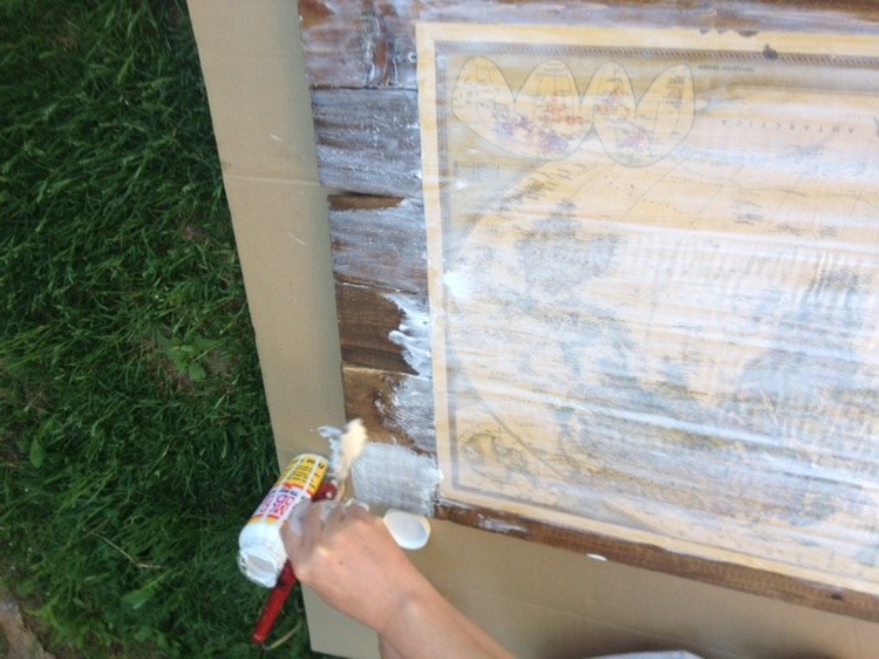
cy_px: 330
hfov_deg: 52.6
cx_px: 440
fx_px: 889
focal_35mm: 35
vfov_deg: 40.7
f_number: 2.4
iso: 50
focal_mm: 4.28
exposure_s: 1/150
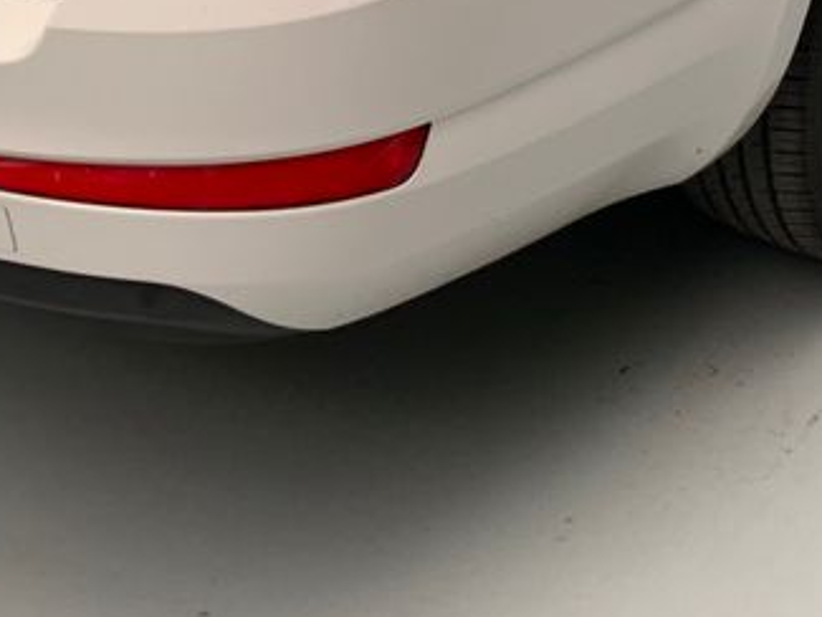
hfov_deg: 23.8
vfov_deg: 16.3
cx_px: 450
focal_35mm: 82
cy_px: -339
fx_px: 1948
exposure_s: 1/122
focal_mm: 4.25
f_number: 1.8
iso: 25
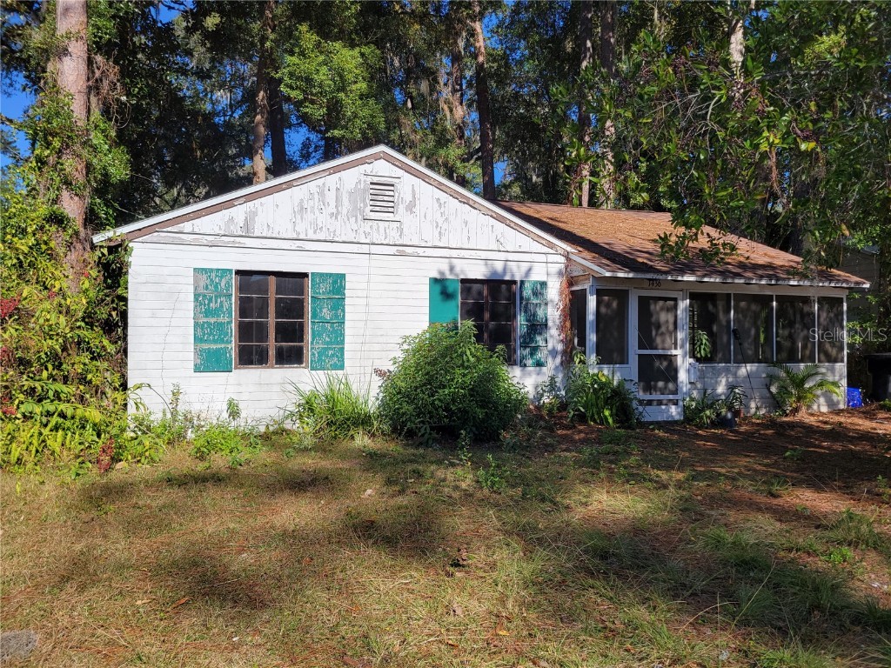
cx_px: 446
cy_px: 334
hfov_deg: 67.3
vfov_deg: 53.1
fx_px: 669
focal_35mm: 26
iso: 40
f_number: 1.8
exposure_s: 1/2145
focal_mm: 5.4
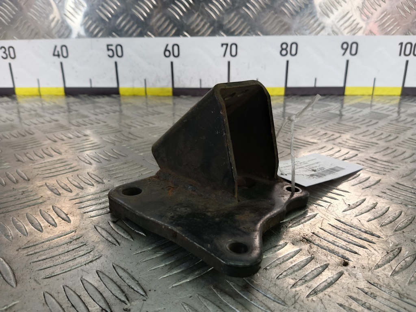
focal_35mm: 23
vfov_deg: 58.9
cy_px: 156
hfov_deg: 73.9
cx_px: 208
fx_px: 276
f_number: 1.6
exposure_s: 1/50
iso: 115
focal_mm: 4.11
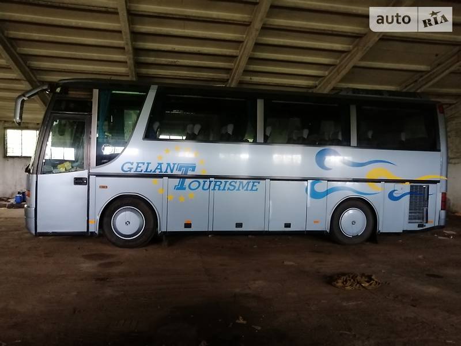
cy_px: 173
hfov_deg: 67.3
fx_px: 346
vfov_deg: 53.1
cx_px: 230
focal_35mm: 26
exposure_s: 1/20
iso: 640
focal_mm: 4
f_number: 1.8
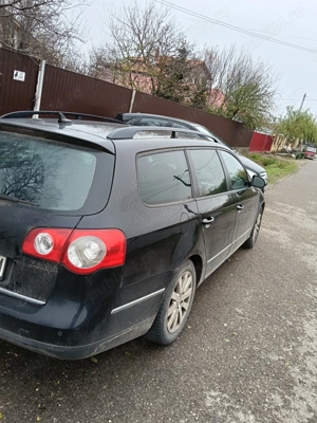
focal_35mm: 27
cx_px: 158
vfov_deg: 65.3
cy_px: 212
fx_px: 330
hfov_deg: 51.4
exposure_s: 1/100
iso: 64
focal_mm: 3.98
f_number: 1.8
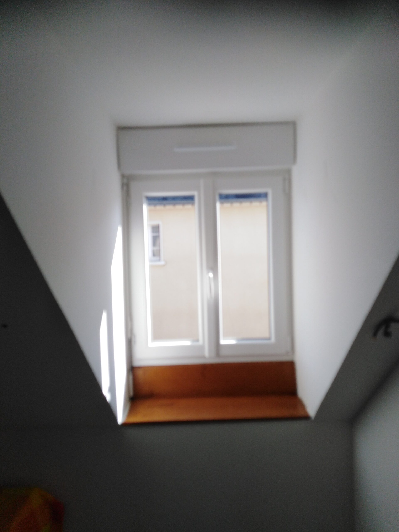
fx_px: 384
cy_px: 266
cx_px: 200
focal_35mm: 25
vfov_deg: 69.4
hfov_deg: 54.9
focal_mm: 3.37
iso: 100
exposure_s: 1/302
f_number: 2.2
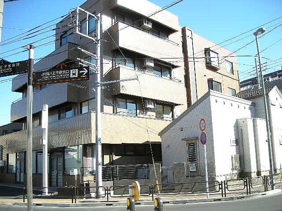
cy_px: 106
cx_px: 141
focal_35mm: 35
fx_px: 285
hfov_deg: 52.6
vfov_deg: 40.7
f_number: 2.8
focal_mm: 5.7
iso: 50
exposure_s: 1/298
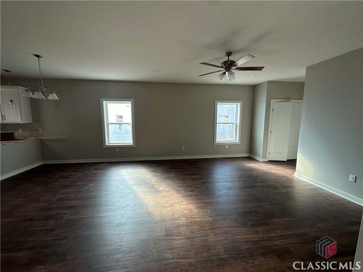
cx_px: 182
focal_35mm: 14
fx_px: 147
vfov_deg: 85.7
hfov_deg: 102.1
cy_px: 136
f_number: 2.2
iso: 50
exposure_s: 1/120
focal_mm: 2.22
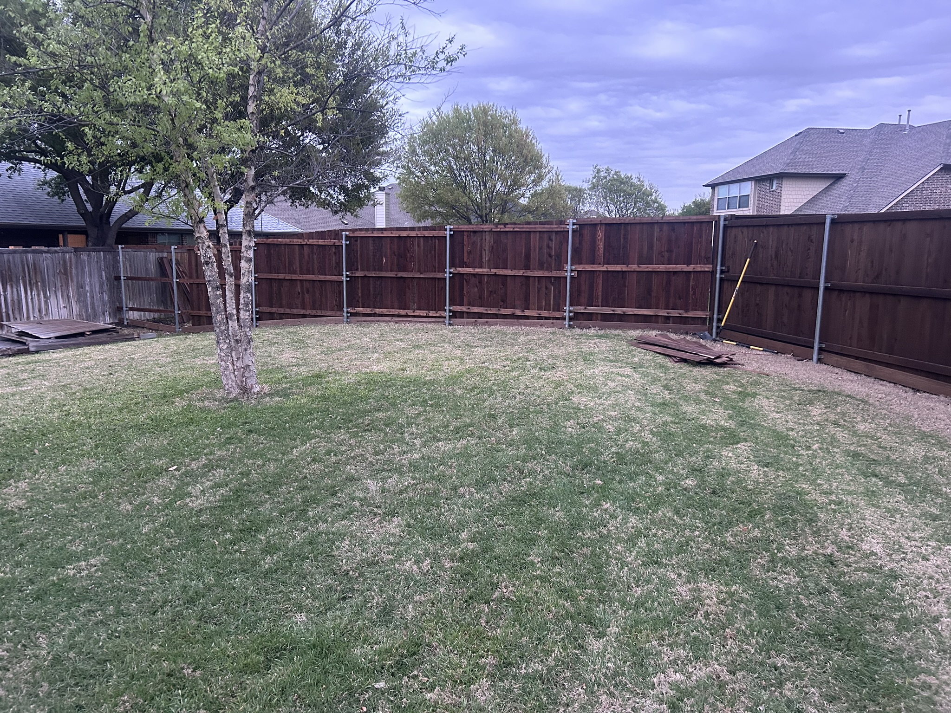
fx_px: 714
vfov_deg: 53.1
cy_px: 356
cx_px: 476
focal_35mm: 26
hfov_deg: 67.3
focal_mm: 5.7
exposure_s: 1/60
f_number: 1.5
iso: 400
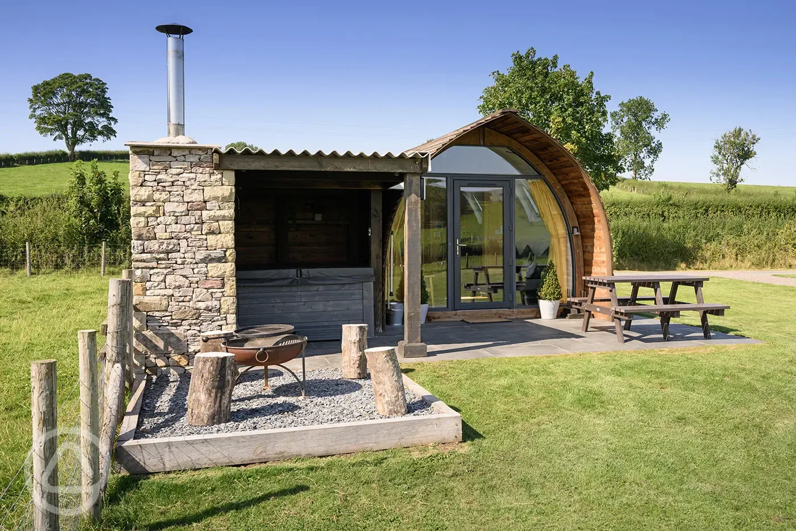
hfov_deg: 65.5
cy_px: 266
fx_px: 619
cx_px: 398
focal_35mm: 28
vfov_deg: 46.4
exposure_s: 1/30
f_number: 10
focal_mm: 28
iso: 250
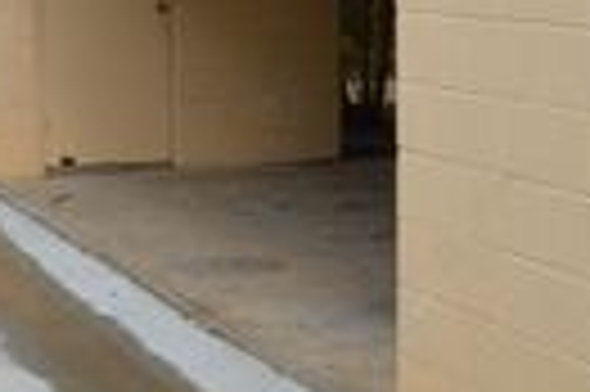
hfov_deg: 20.3
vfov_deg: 13.7
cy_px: -52
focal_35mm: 97
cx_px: -14
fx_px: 1588
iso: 100
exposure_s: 1/250
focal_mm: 18
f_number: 8
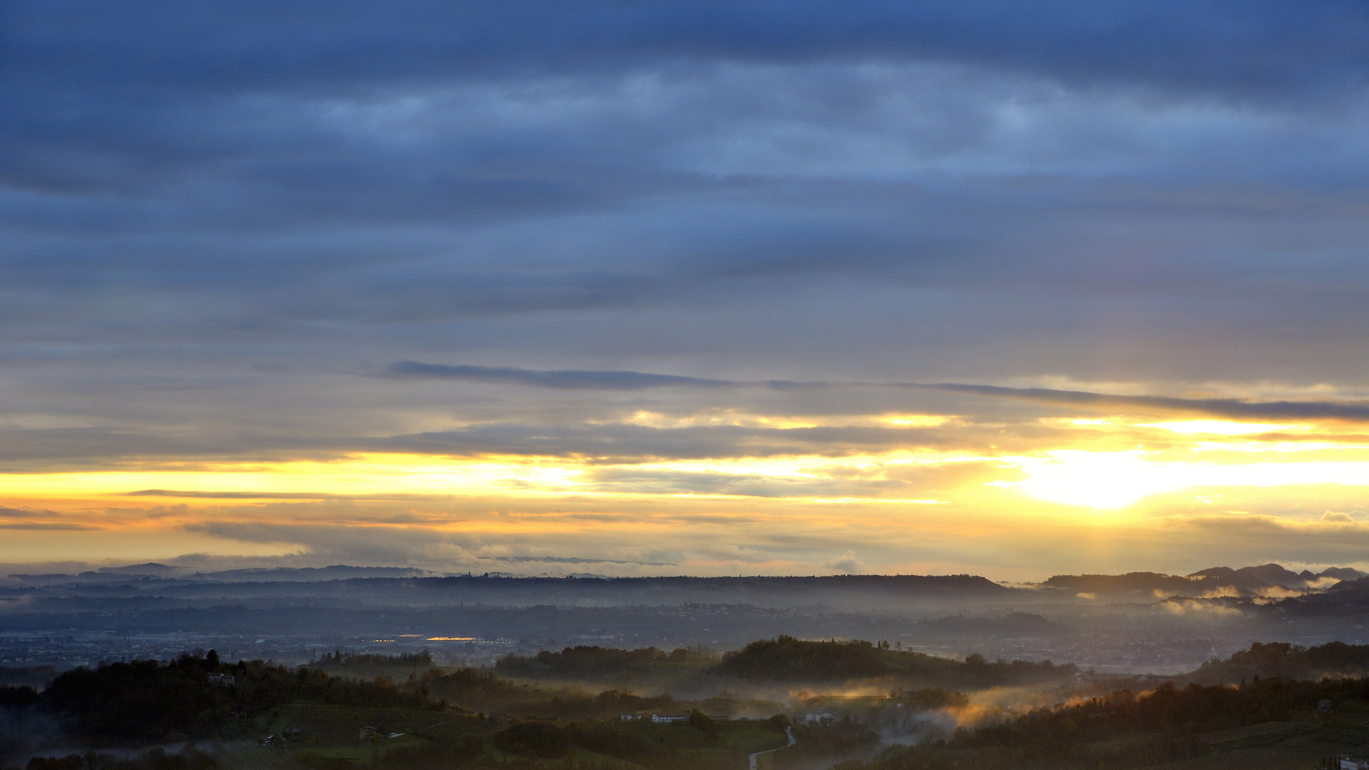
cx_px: 686
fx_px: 2686
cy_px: 392
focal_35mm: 74
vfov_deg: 16.3
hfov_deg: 28.6
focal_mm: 70
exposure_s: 1/250
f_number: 8
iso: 560
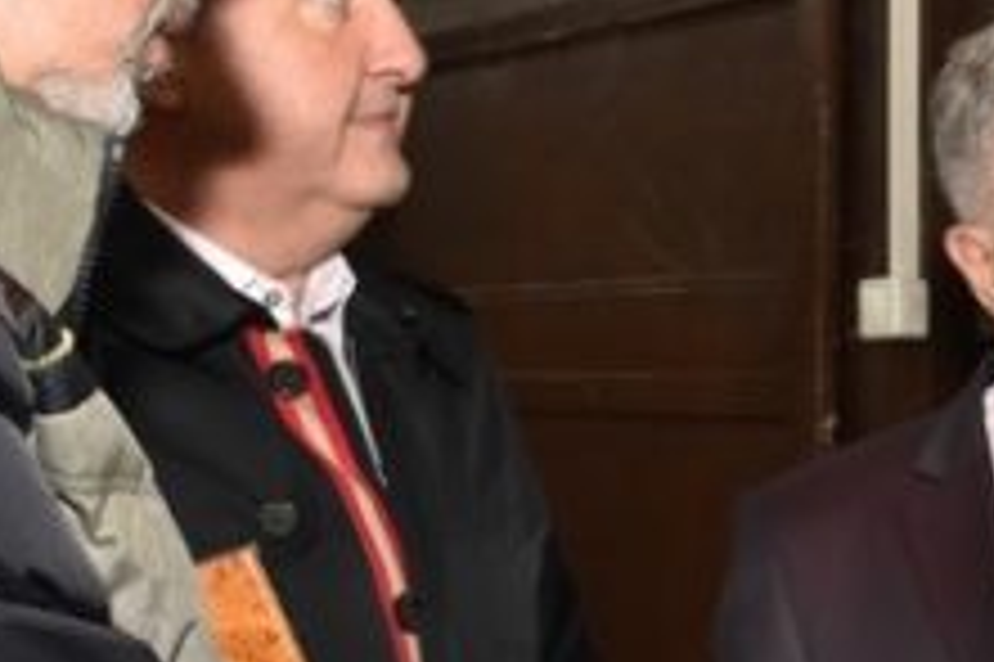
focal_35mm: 94
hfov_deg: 20.6
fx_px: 2593
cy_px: 567
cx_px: 1120
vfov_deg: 14.4
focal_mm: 18
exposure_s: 1/80
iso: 800
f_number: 7.1
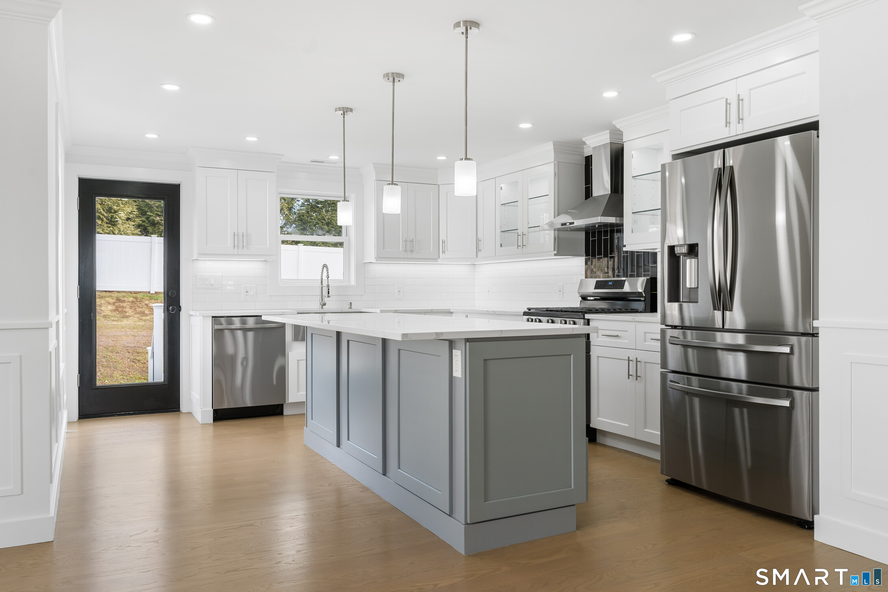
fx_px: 691
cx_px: 444
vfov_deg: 46.4
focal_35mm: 28
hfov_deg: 65.5
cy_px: 296
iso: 320
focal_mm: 28
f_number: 8
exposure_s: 1/20
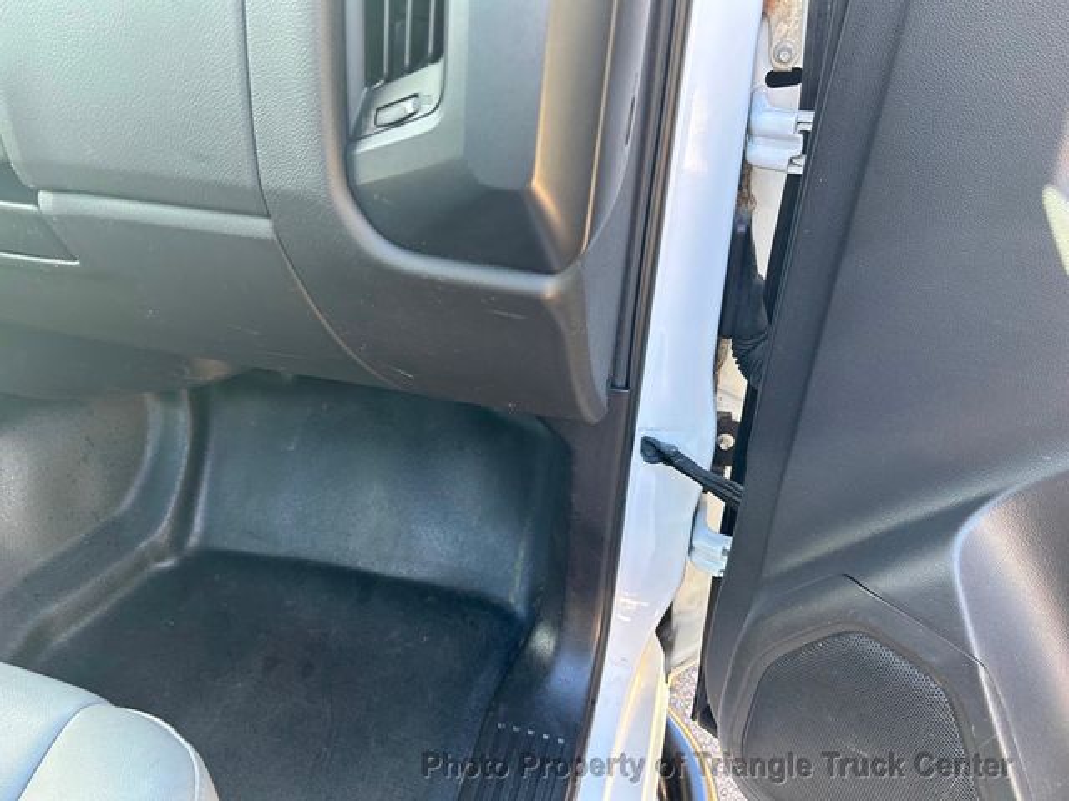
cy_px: 400
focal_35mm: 26
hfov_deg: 67.3
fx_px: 803
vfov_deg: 53.1
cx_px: 534
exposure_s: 1/121
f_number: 1.5
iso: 80
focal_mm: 5.7
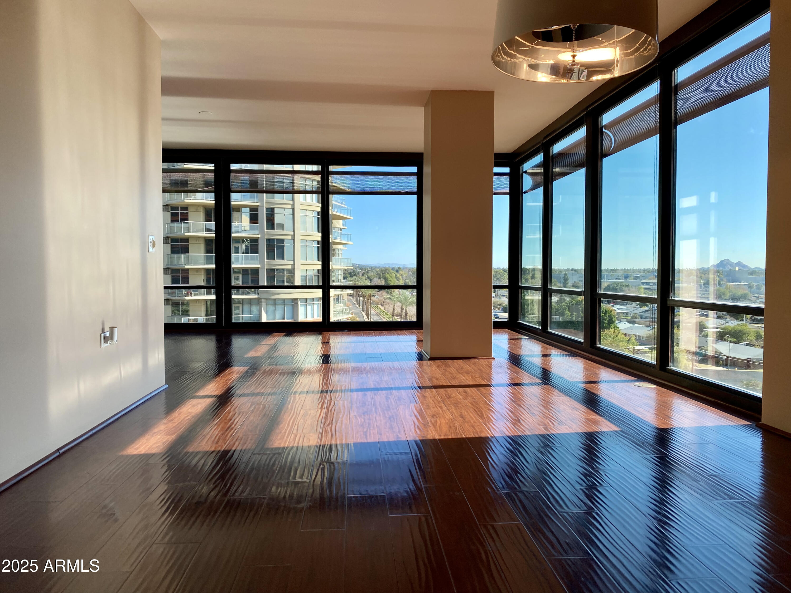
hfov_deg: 67.3
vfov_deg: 53.1
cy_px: 296
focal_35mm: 26
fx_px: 594
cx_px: 396
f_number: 1.8
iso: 32
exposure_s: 1/546
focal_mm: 4.25
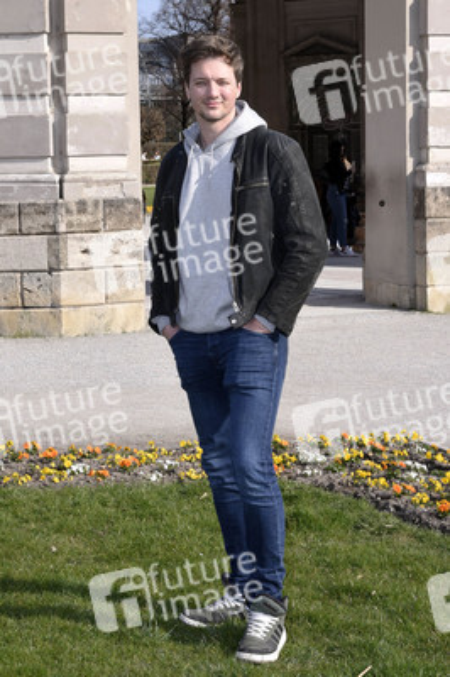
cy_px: 338
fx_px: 1033
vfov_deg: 36.3
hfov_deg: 24.6
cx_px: 225
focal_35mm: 55
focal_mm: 55
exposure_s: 1/160
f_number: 11
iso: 250
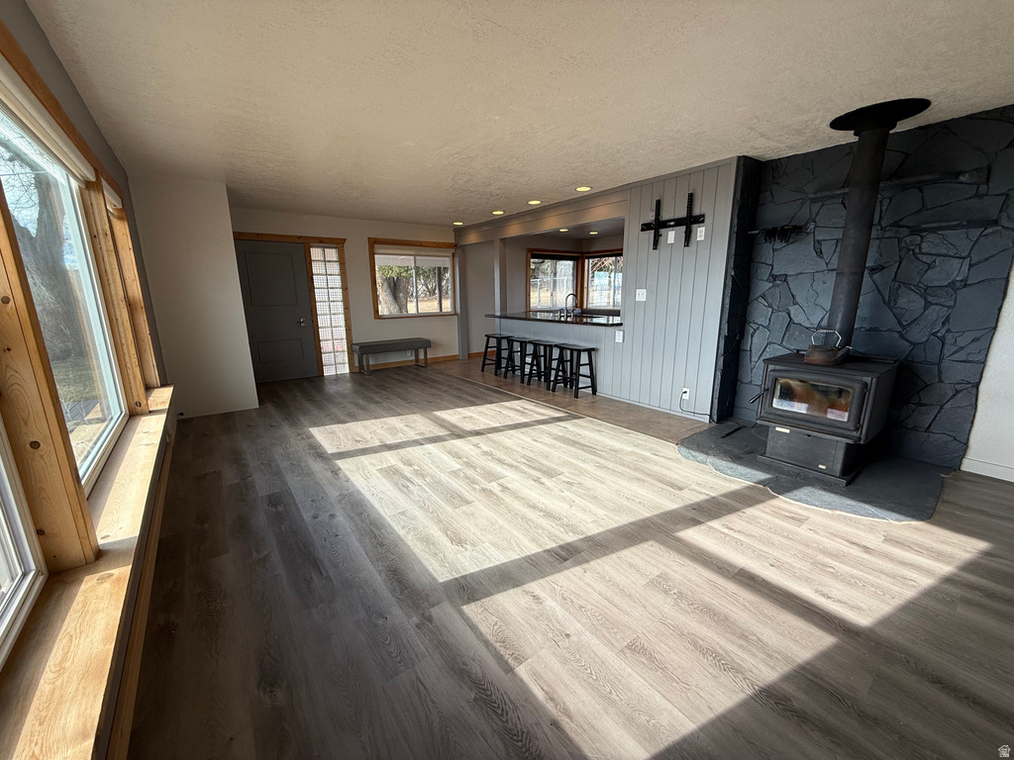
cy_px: 380
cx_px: 507
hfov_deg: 102.1
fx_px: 410
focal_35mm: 14
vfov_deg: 85.7
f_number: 2.2
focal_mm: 2.22
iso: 50
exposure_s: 1/231
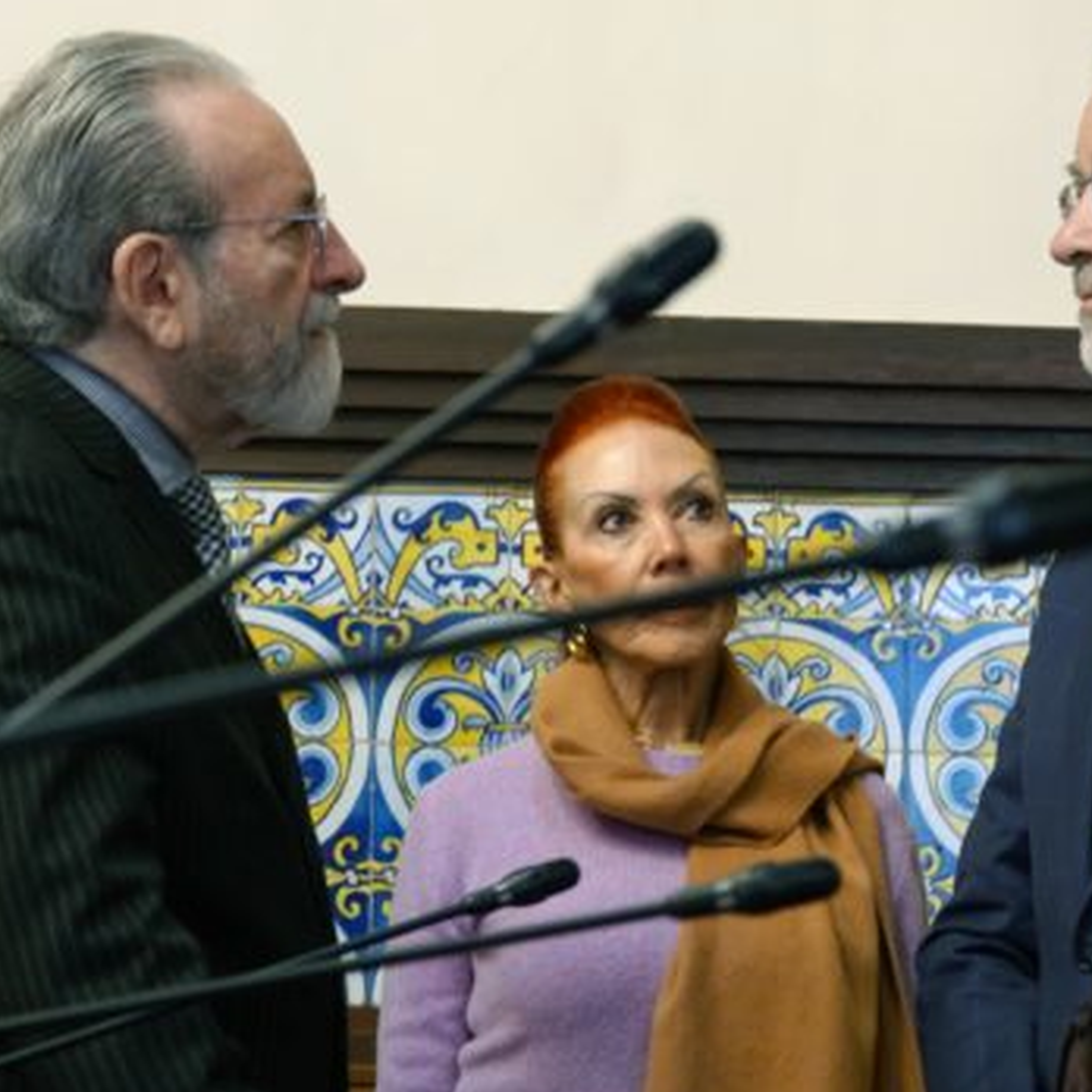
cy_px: 524
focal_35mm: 160
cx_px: 803
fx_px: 5710
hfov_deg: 10.9
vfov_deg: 10.9
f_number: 3.5
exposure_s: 1/40
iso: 800
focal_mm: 33.51
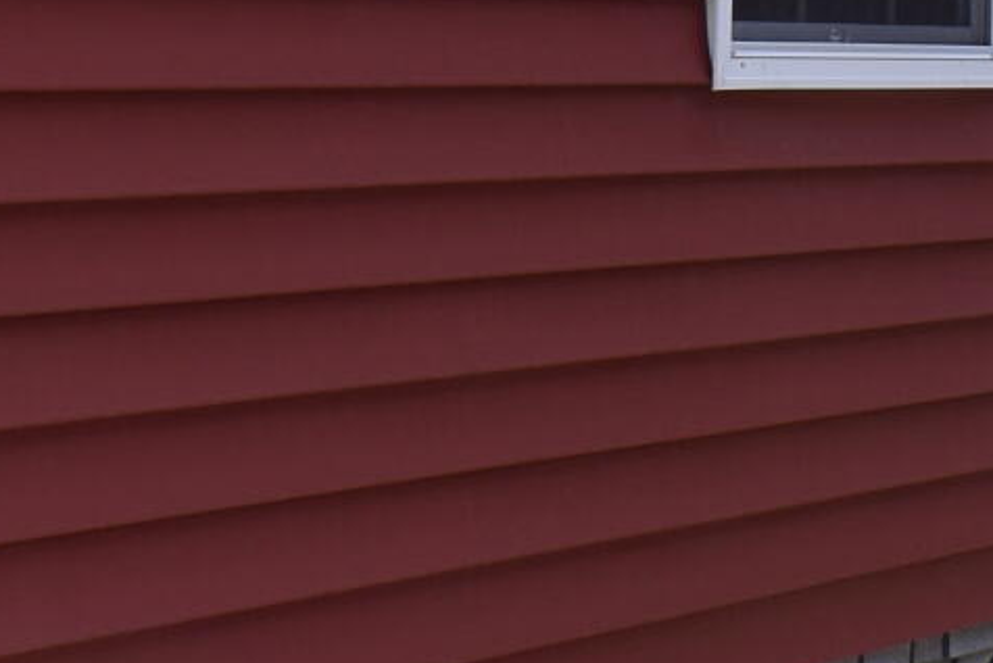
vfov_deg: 7.9
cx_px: 567
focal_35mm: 170
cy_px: -329
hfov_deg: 12.1
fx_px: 4692
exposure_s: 1/200
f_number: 8
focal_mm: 18
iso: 100
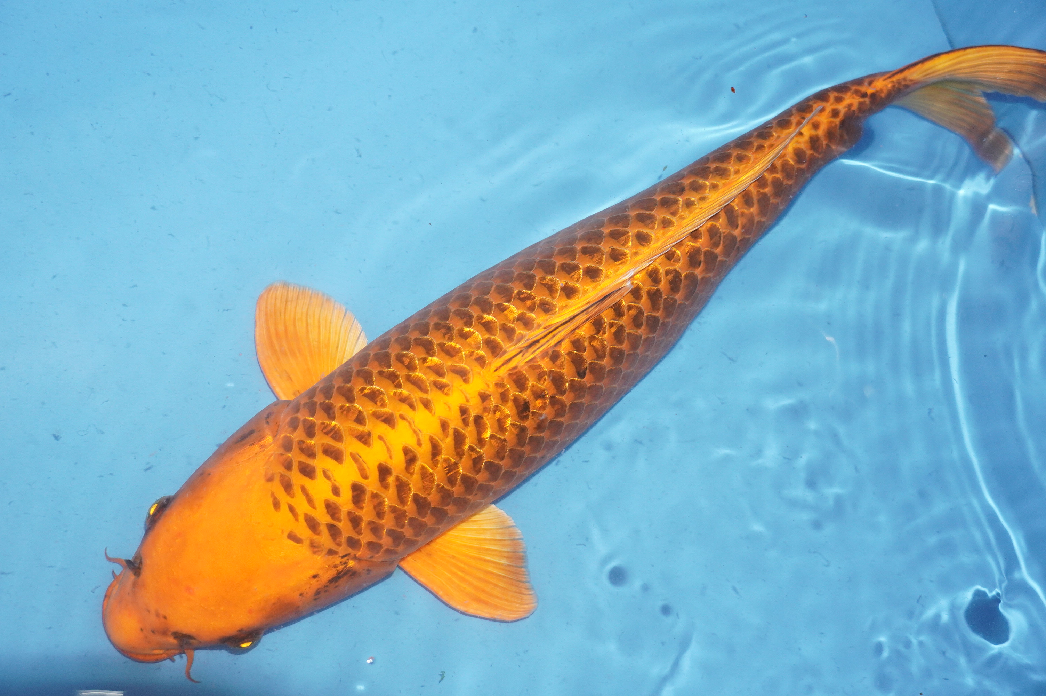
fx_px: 1437
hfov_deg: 40.0
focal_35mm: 50
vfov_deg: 27.2
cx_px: 523
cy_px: 348
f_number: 4.5
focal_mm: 33
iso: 1600
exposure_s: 1/160
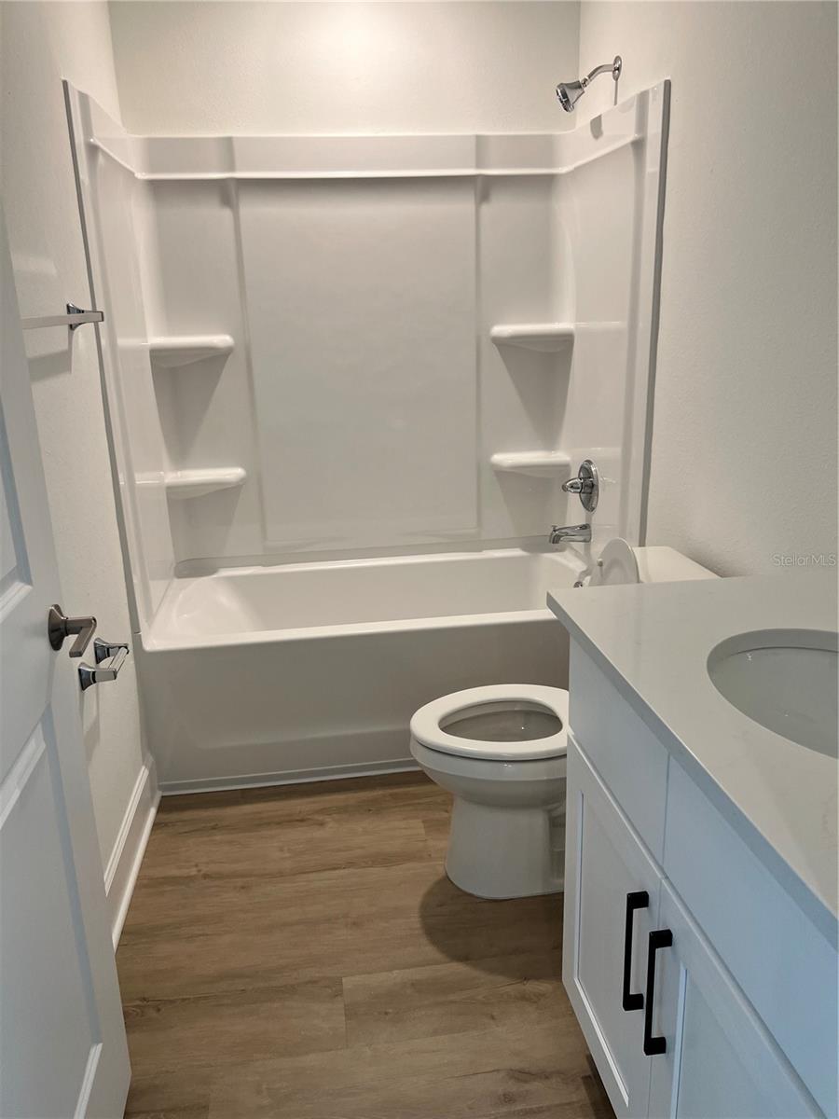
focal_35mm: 26
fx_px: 840
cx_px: 420
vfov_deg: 67.3
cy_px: 560
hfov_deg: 53.1
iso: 100
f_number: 1.5
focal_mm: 5.7
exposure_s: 1/120
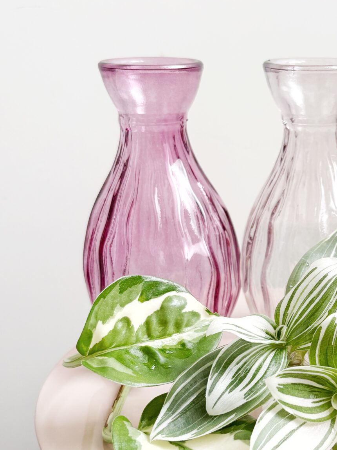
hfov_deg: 24.3
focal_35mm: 58
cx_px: 320
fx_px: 753
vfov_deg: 33.0
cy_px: 291
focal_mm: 5.96
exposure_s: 1/121
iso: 125
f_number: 1.6
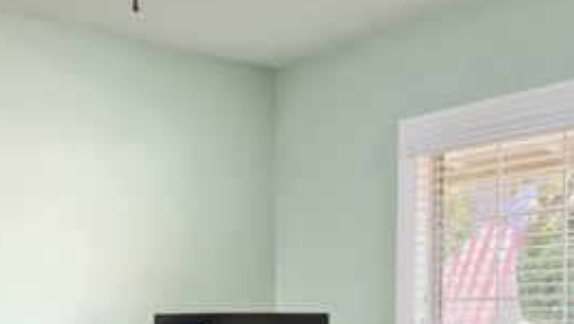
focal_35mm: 65
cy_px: 295
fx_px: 990
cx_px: 180
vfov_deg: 18.3
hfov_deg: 32.0
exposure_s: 1/25
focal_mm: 16
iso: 400
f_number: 6.3
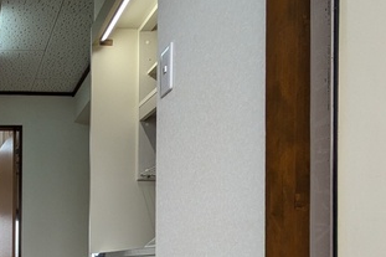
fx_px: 482
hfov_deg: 36.9
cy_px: 261
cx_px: -37
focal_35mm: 45
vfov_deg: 27.9
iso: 49
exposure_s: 1/144
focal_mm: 1.83
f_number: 2.2
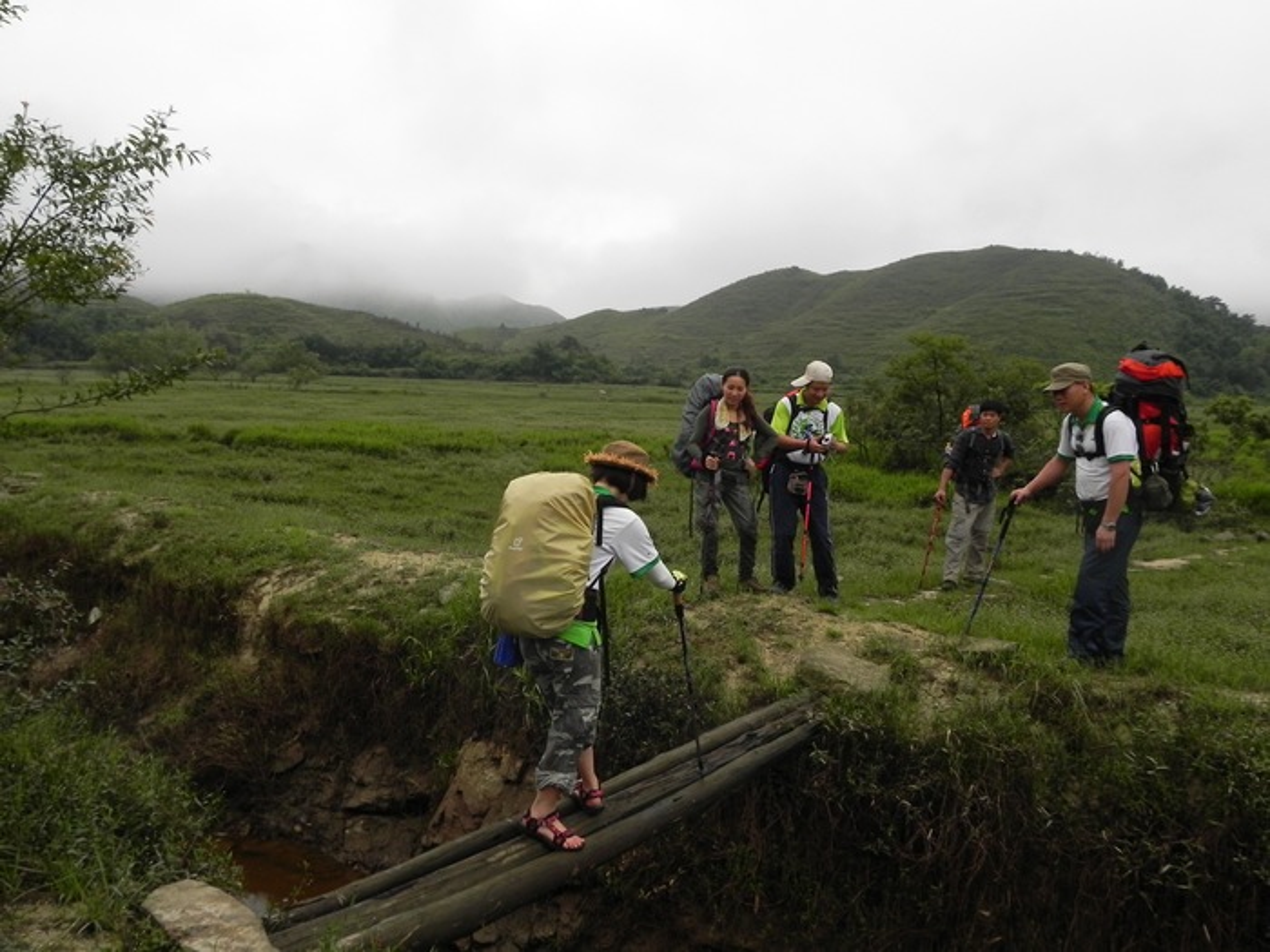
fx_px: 1064
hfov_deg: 61.7
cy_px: 476
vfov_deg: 48.2
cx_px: 635
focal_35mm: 29
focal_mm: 5.2
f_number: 5
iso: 160
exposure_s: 1/142
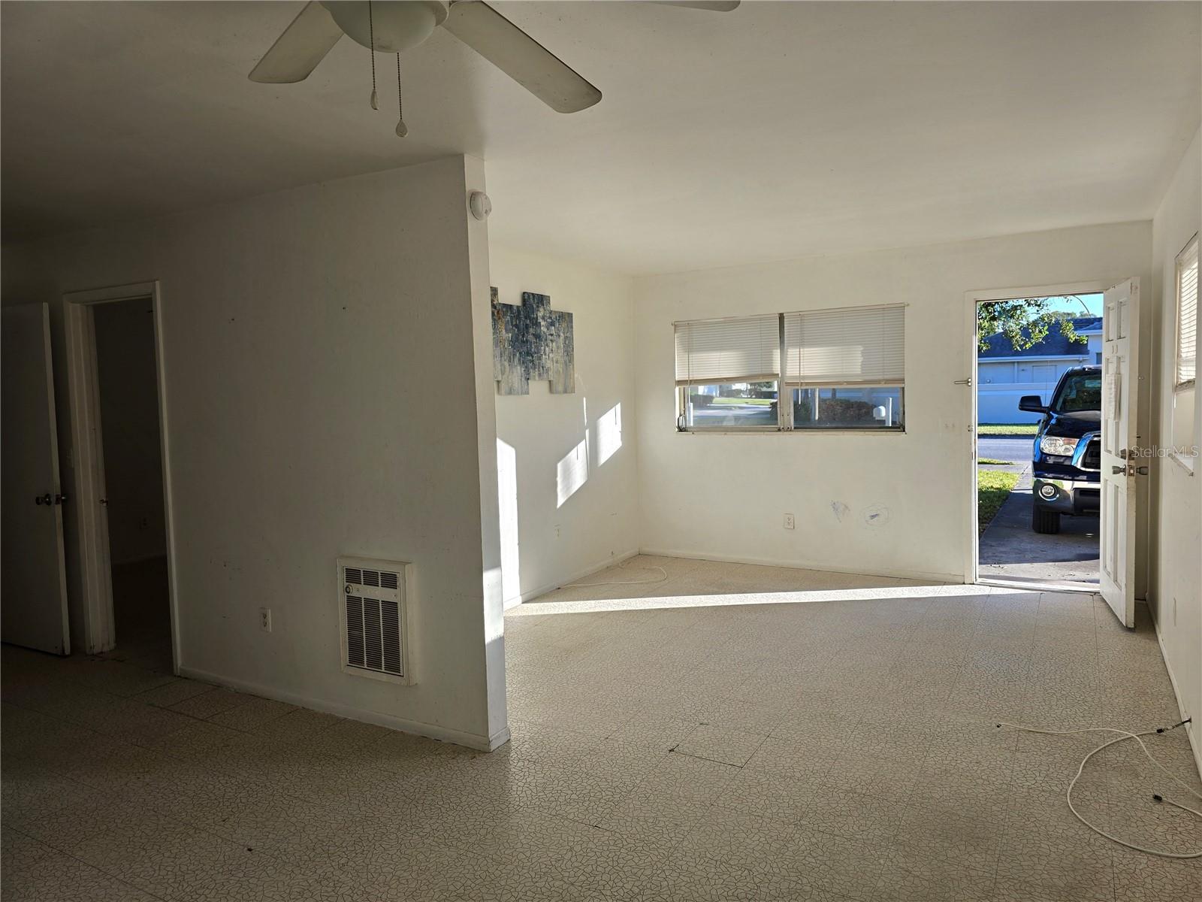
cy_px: 451
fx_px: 799
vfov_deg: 58.9
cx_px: 601
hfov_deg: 73.9
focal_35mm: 23
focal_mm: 6.3
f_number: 1.7
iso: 16
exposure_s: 1/180
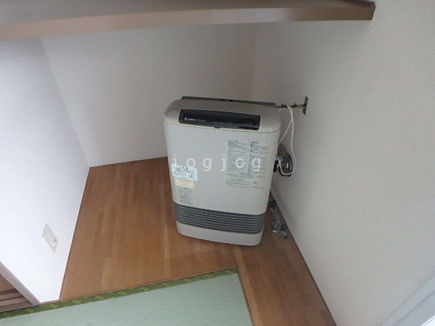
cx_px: 218
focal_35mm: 21
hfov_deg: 79.0
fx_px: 264
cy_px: 163
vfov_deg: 63.4
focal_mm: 3.7
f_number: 3.5
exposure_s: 1/30
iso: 500
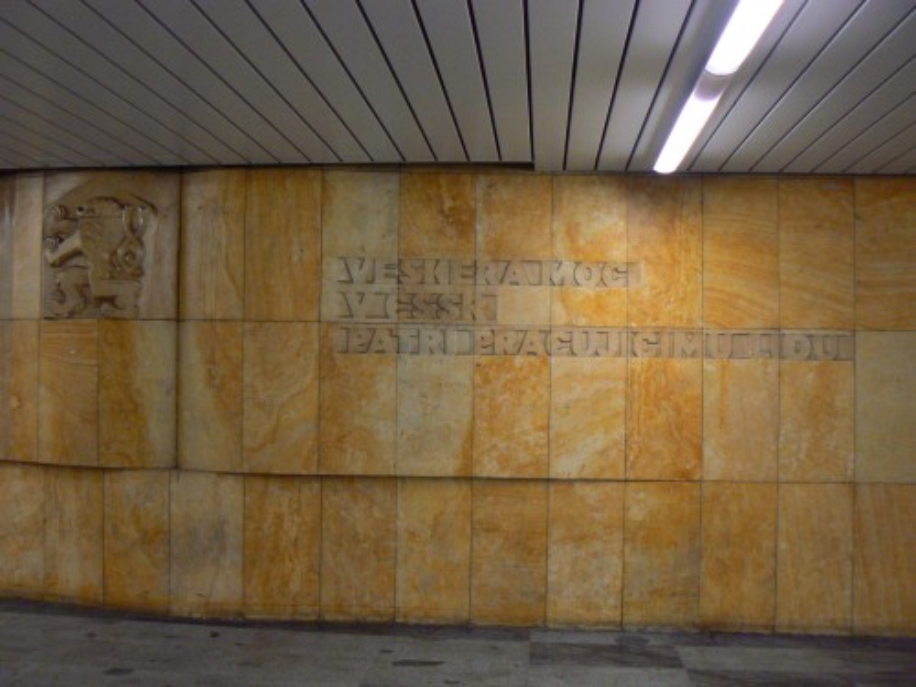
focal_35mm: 36
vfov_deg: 39.7
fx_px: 953
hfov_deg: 51.4
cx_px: 458
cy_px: 344
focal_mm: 6
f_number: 2.8
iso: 200
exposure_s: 1/20
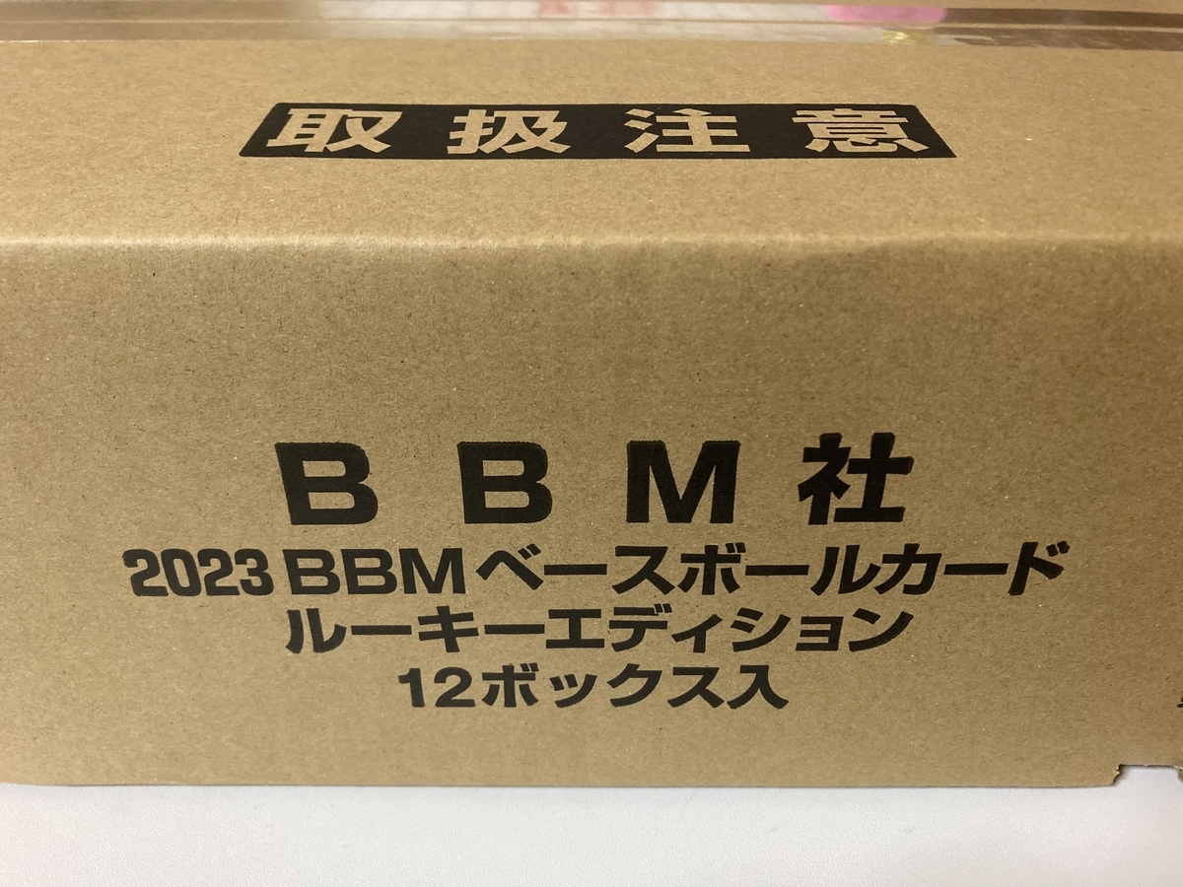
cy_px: 444
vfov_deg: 49.7
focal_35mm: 28
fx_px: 957
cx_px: 592
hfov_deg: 63.4
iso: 250
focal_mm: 3.99
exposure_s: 1/40
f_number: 1.8
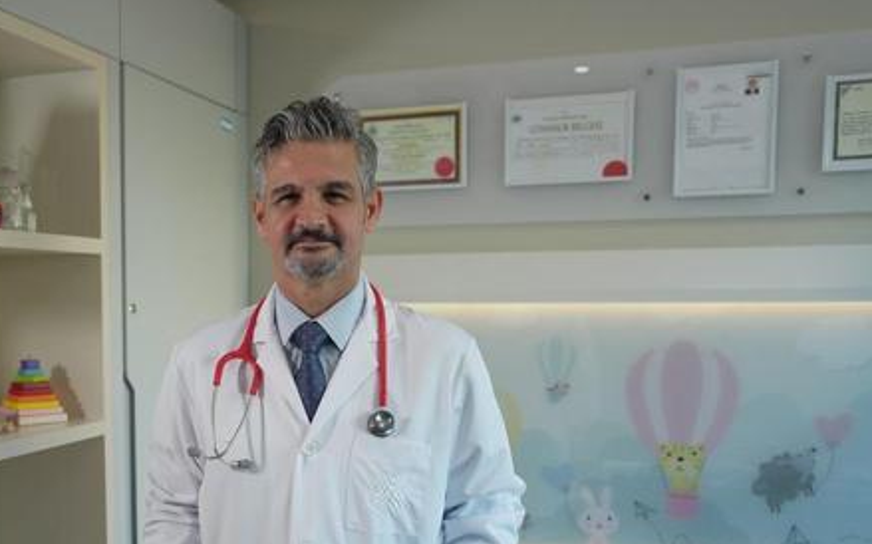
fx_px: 950
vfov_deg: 31.6
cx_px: 279
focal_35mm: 40
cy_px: 387
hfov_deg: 48.3
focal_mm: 28
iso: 400
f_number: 2.8
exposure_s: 1/125
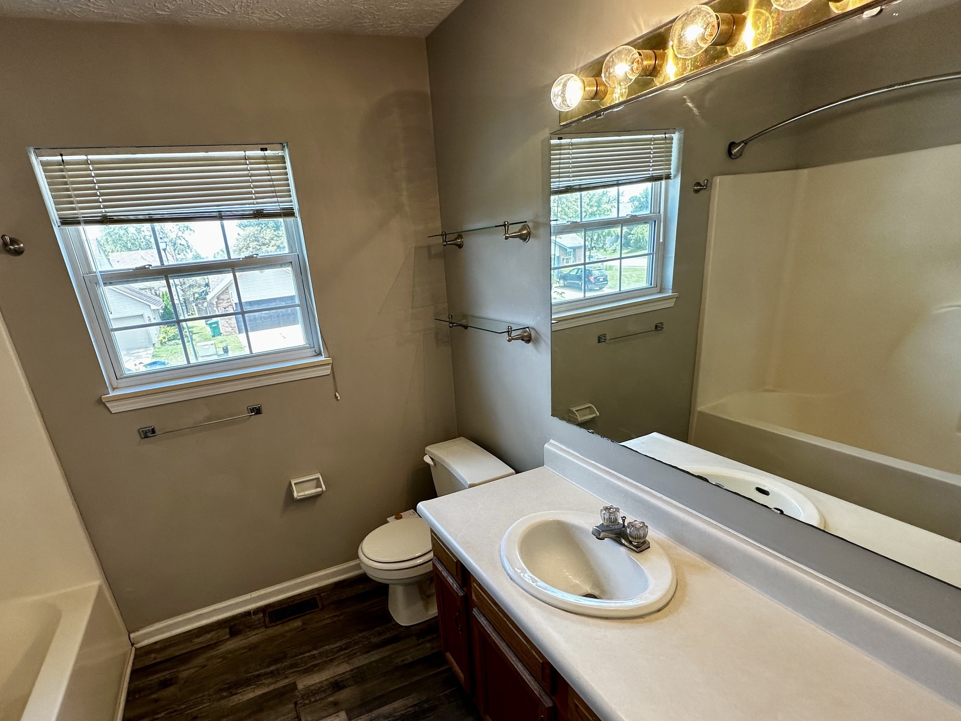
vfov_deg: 70.7
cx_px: 423
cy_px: 440
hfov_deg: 87.4
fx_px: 500
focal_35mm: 18
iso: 100
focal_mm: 2.22
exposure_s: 1/120
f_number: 2.2
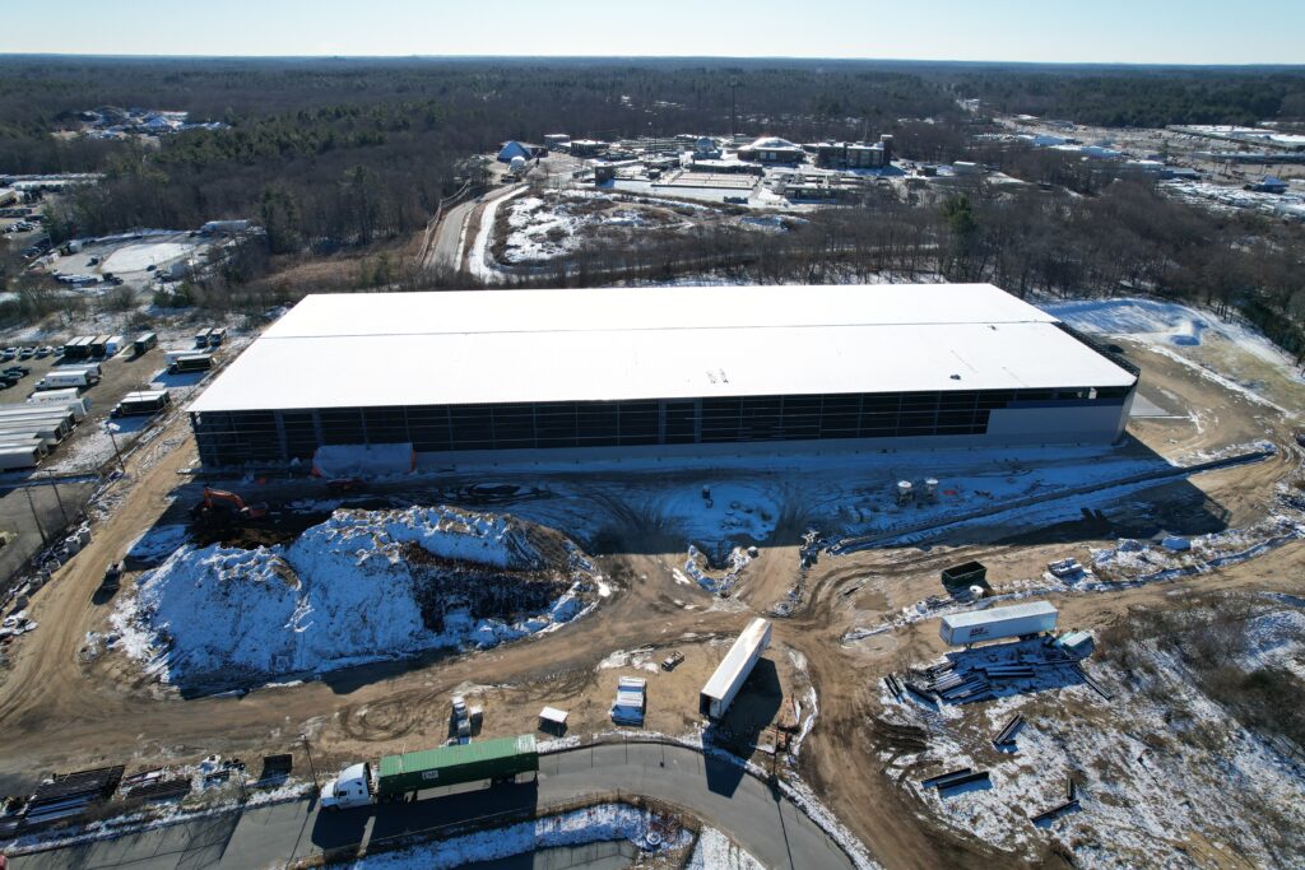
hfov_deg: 78.6
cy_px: 435
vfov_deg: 57.2
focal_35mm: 22
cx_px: 652
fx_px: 798
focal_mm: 8.38
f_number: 2.8
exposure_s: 1/2000
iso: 100
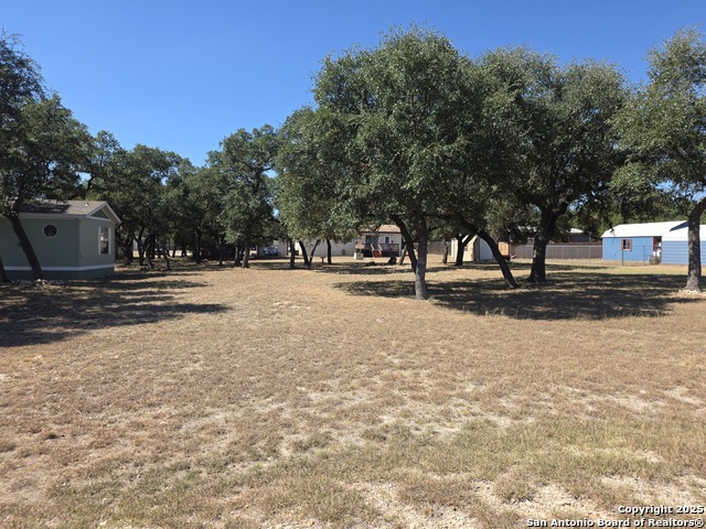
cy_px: 264
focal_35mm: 23
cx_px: 353
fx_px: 469
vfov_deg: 58.9
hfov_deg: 73.9
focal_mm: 6.25
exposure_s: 1/4145
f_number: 1.7
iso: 80
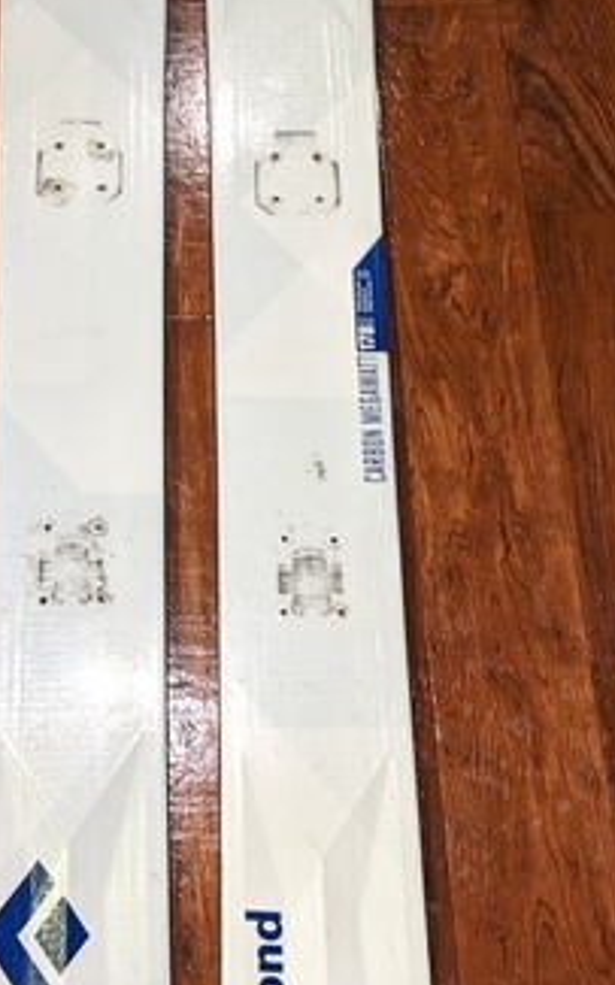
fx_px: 1771
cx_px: 162
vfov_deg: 31.1
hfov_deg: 19.6
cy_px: 530
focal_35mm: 66
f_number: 1.73
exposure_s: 1/24
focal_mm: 4.38
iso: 188
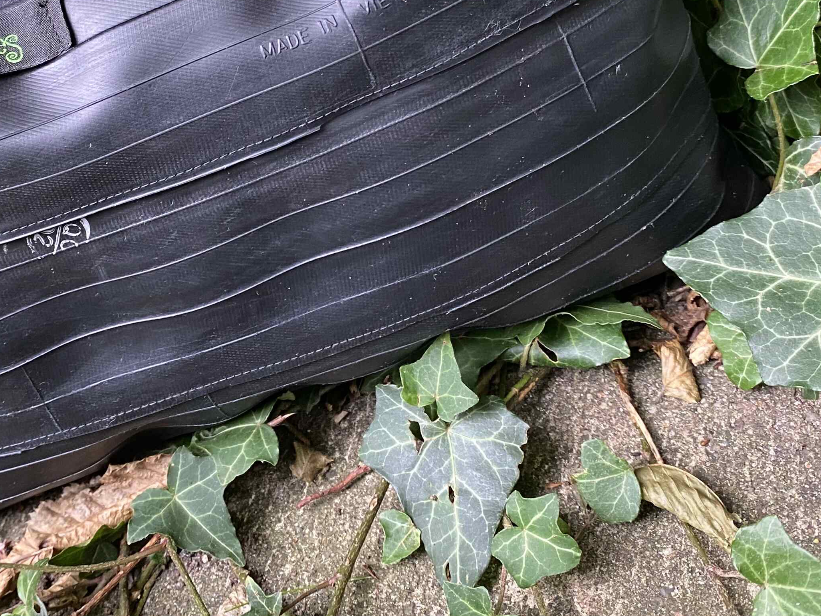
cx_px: 232
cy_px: 119
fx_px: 1210
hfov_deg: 36.8
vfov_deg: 27.9
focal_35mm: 51
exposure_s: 1/60
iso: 200
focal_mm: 4.25
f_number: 1.8
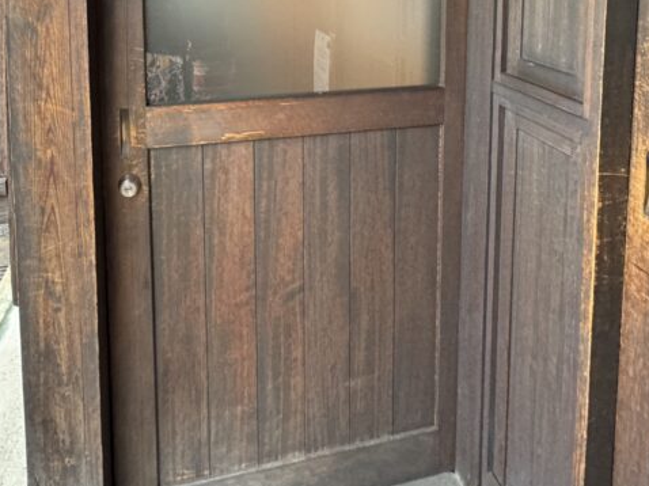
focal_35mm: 30
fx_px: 562
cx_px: 315
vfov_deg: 40.7
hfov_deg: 60.0
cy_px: -4
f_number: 2.2
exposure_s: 1/60
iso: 640
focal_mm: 2.22
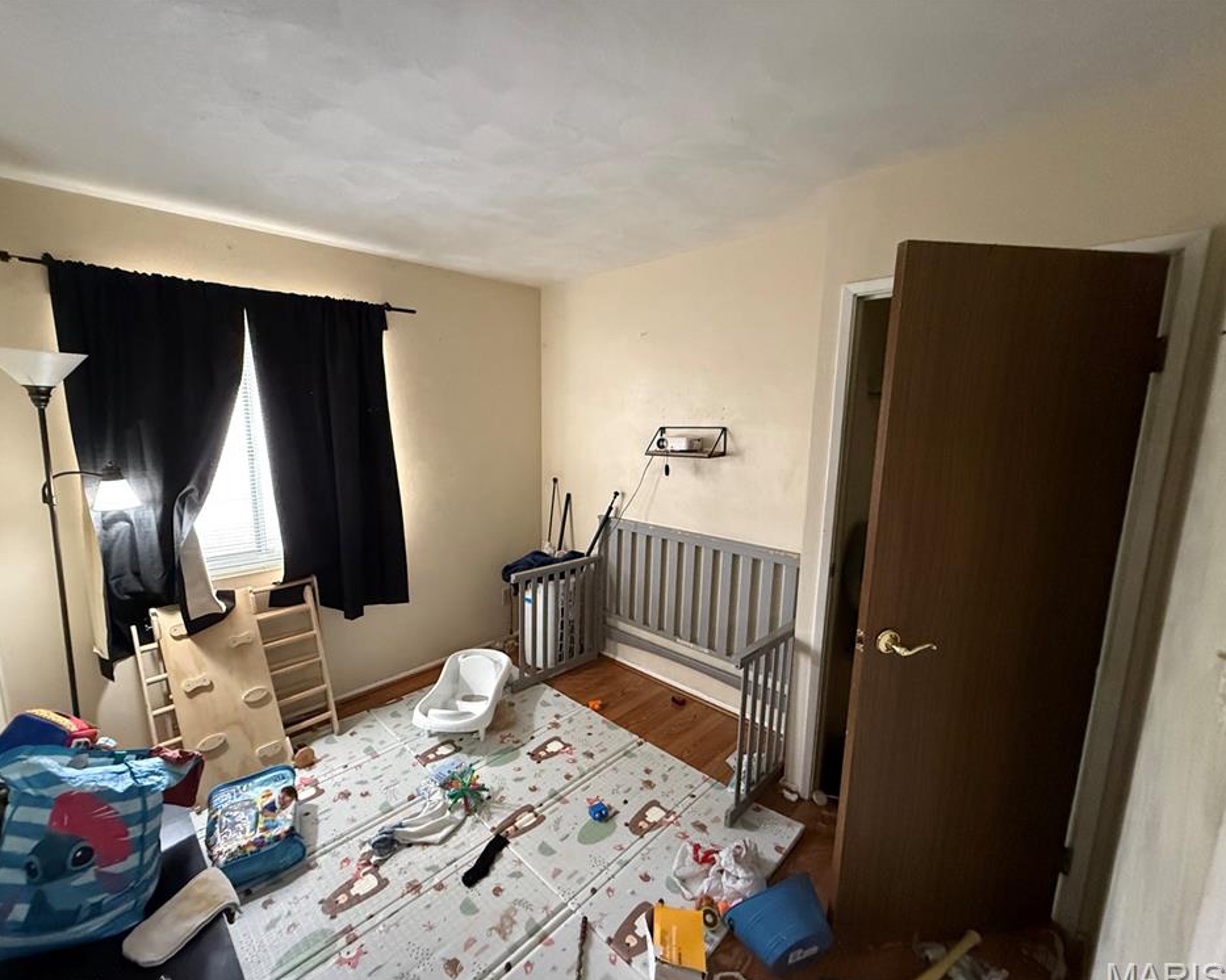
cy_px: 501
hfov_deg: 96.6
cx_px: 565
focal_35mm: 15
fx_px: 544
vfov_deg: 84.0
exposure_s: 1/60
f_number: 2.2
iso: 1000
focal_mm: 2.22
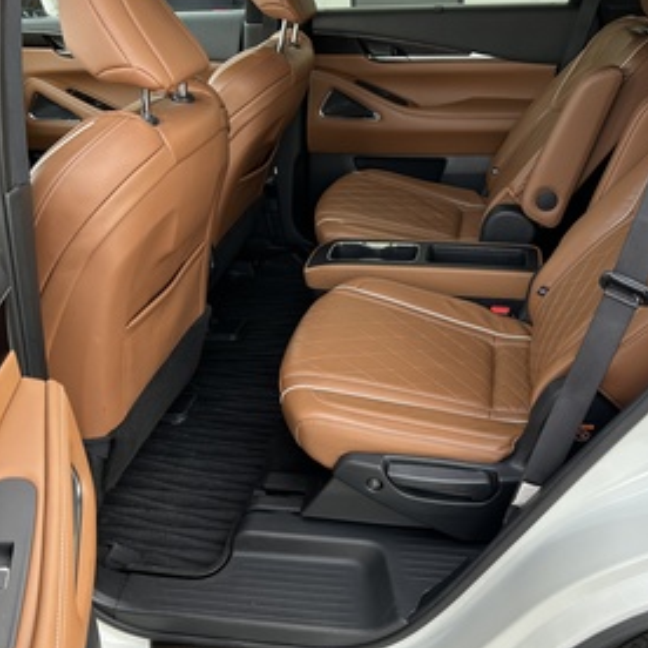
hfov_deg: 46.8
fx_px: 741
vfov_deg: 47.2
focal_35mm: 35
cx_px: 401
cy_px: 339
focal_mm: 5.7
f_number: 1.5
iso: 40
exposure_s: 1/140
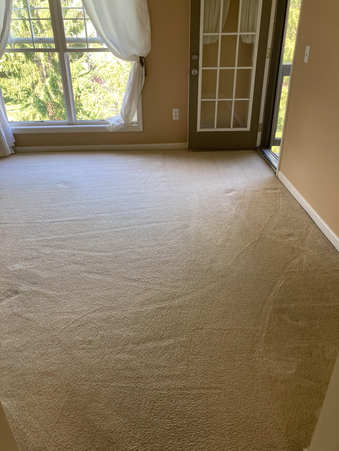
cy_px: 226
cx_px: 170
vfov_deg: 63.4
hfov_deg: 49.7
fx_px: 366
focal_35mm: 28
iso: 64
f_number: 1.8
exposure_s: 1/60
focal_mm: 3.99
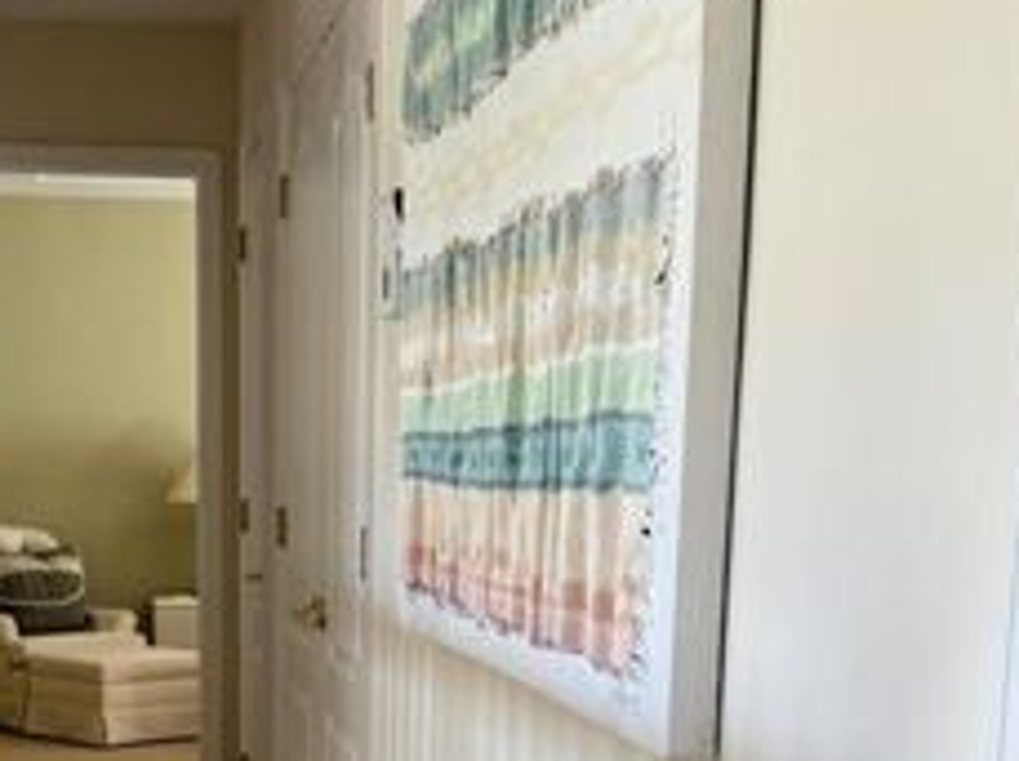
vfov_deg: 18.7
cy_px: 930
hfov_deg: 26.1
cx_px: 300
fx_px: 2175
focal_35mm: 74
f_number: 1.78
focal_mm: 6.76
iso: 125
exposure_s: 1/60
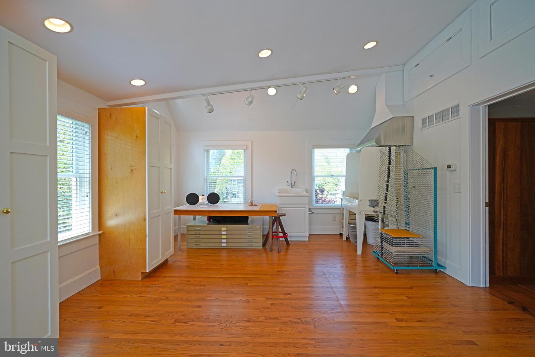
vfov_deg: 73.7
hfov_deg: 96.7
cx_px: 268
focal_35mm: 16
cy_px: 178
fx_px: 238
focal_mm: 16
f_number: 4
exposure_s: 1/160
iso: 250
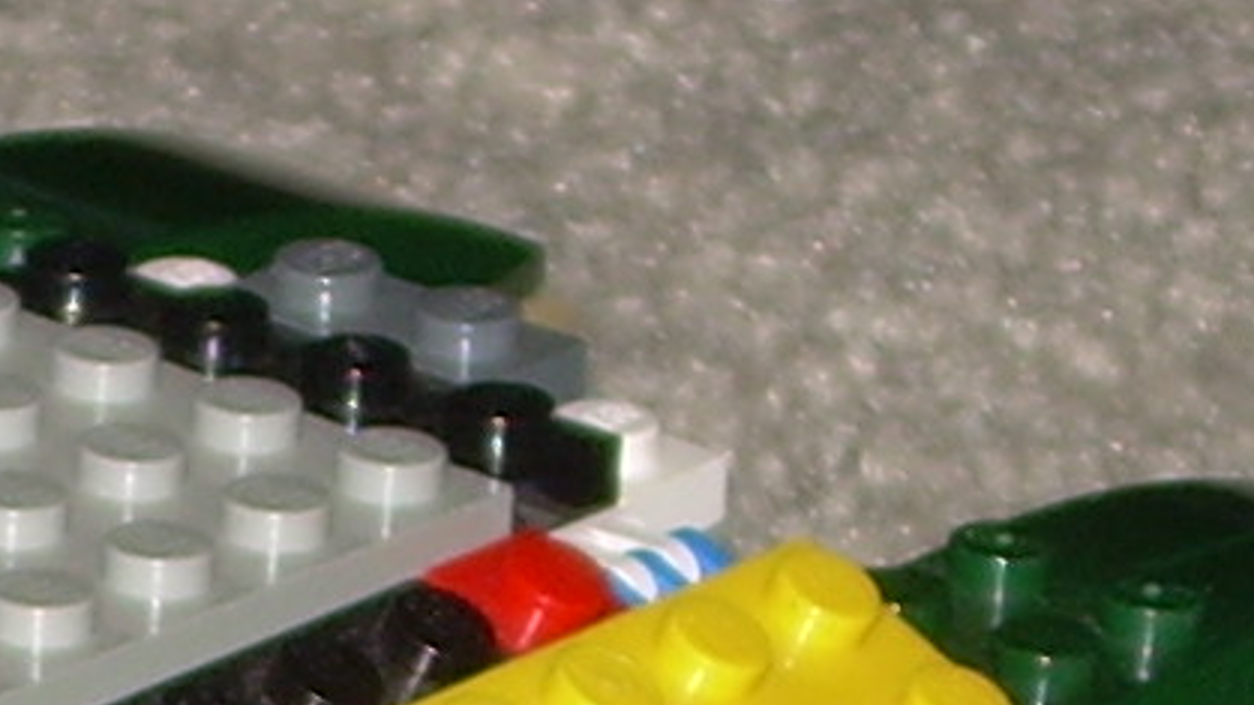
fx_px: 14363
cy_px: 1227
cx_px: -411
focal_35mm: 432
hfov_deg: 5.0
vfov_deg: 2.8
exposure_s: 1/60
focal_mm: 12.5
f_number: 3.8
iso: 50
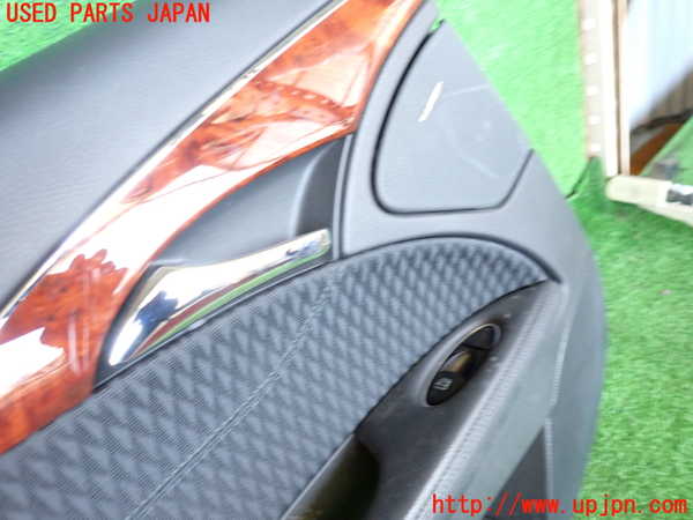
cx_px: 346
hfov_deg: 69.4
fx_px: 500
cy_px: 260
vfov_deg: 54.9
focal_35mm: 25
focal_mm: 4.5
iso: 320
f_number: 2
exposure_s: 1/30
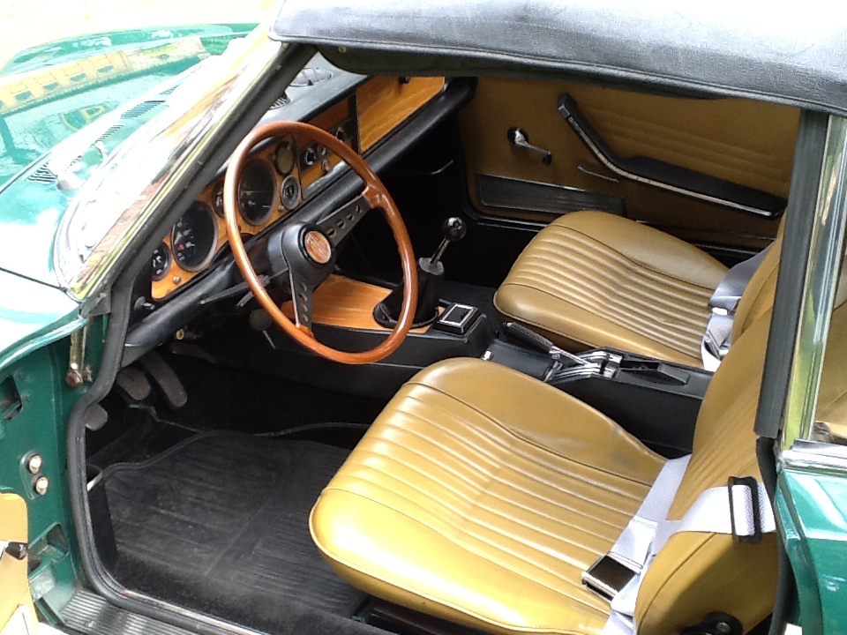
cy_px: 318
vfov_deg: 32.9
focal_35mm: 44
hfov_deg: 42.9
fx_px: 1077
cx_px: 424
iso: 50
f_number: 2.4
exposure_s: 1/60
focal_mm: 2.03
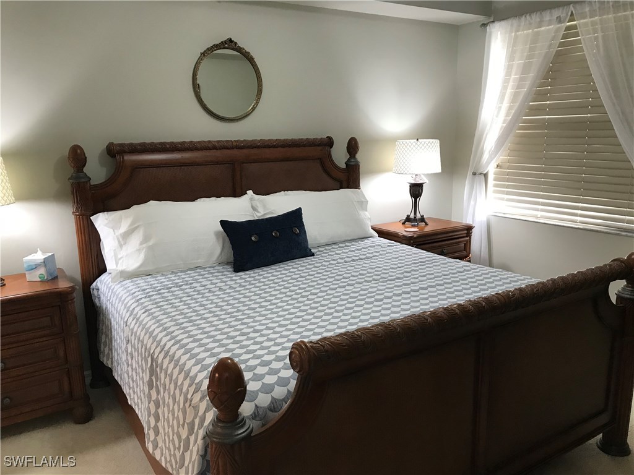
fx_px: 513
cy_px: 238
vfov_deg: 49.7
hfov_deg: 63.4
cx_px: 317
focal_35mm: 28
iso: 40
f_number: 1.8
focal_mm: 3.99
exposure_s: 1/30
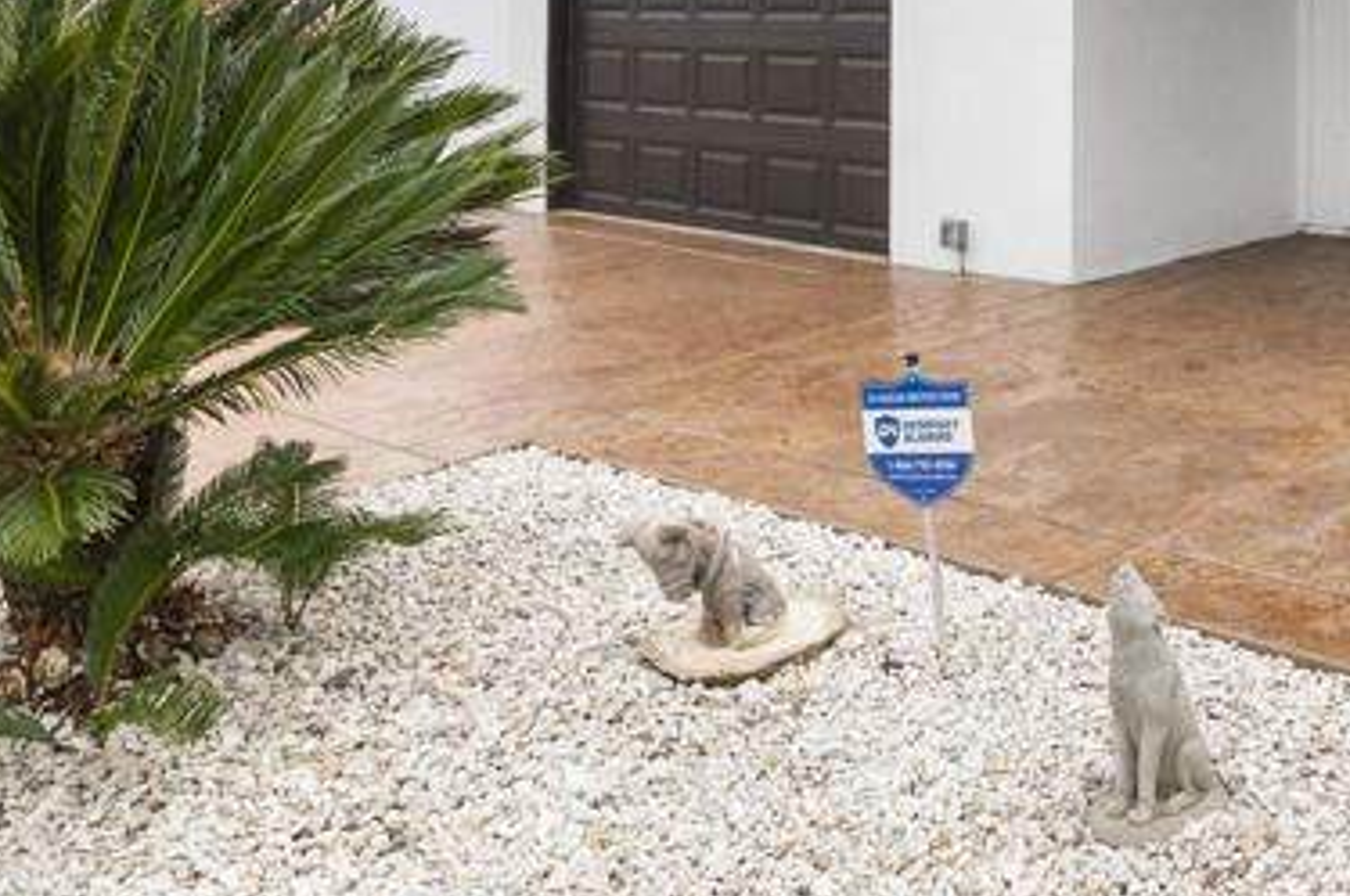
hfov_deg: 43.0
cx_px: 1238
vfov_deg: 30.5
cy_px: 23
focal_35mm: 41
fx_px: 1535
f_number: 8
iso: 100
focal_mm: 15
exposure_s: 1/100
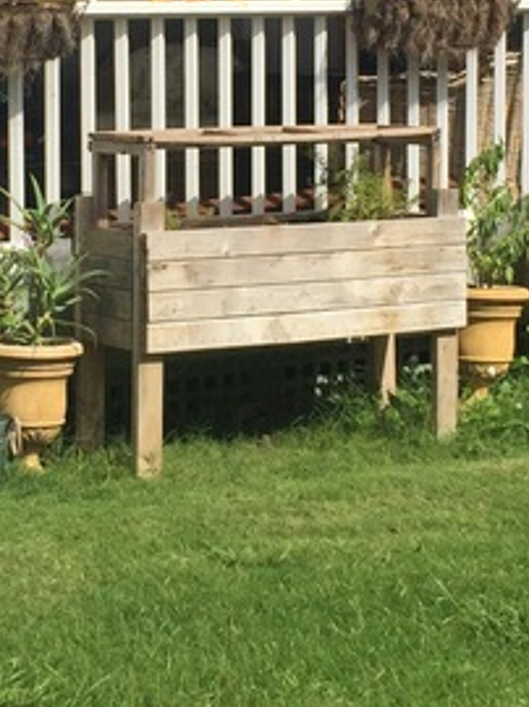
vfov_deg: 17.8
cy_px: 147
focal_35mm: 110
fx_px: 2245
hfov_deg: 13.4
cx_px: 162
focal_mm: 4.15
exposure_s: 1/3597
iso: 32
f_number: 2.2
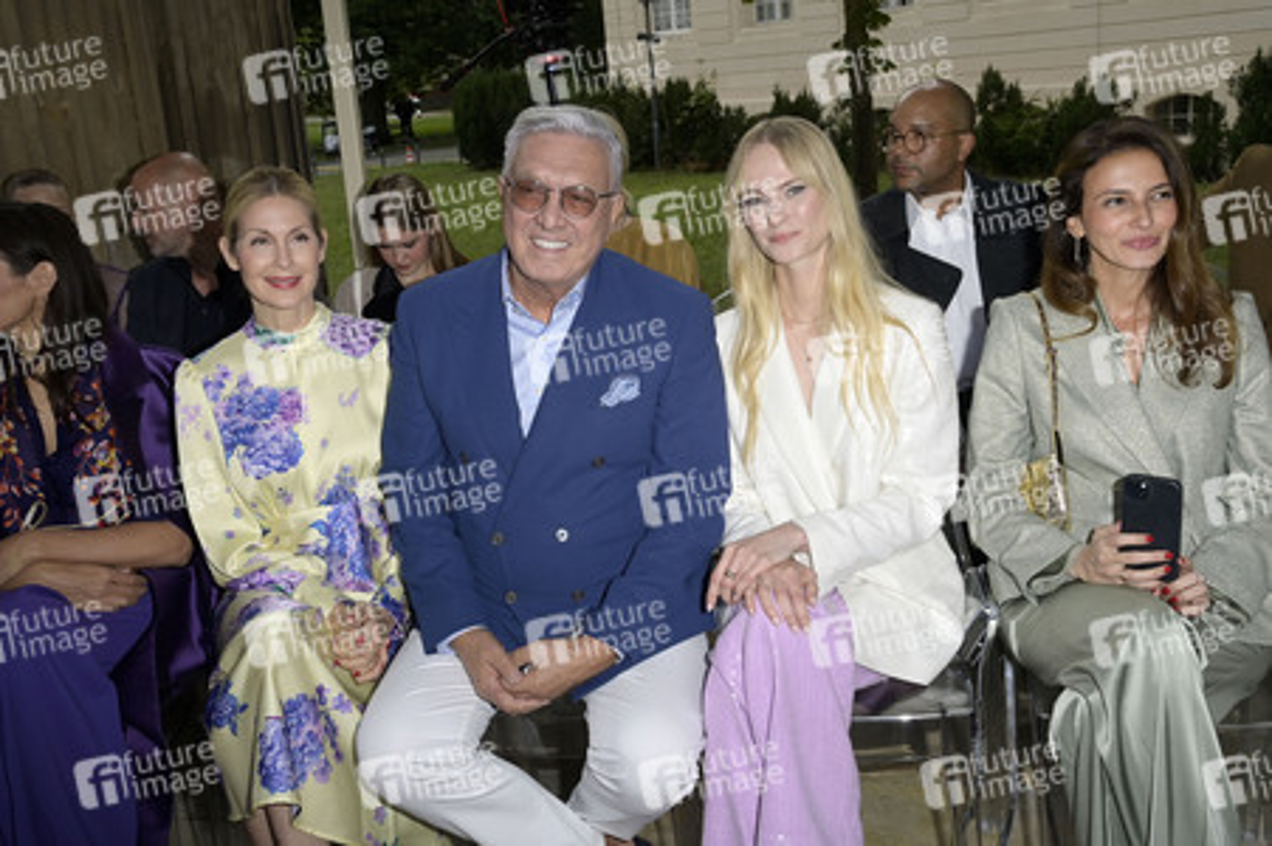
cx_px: 636
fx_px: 1342
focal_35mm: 38
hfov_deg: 50.7
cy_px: 423
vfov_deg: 35.0
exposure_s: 1/250
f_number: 10
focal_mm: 38
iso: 500
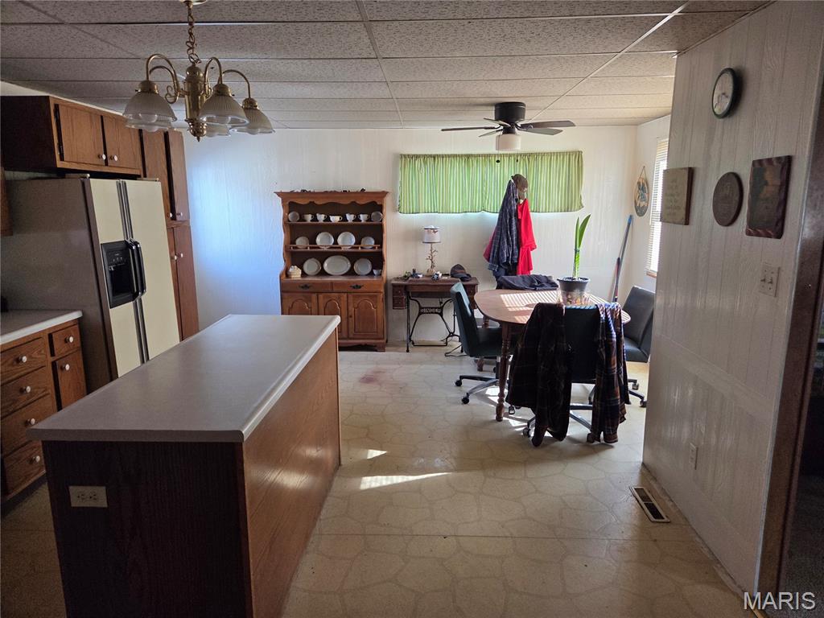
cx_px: 412
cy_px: 309
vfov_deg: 58.9
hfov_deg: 73.9
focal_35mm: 23
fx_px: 547
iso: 200
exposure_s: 1/120
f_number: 1.8
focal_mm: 5.4
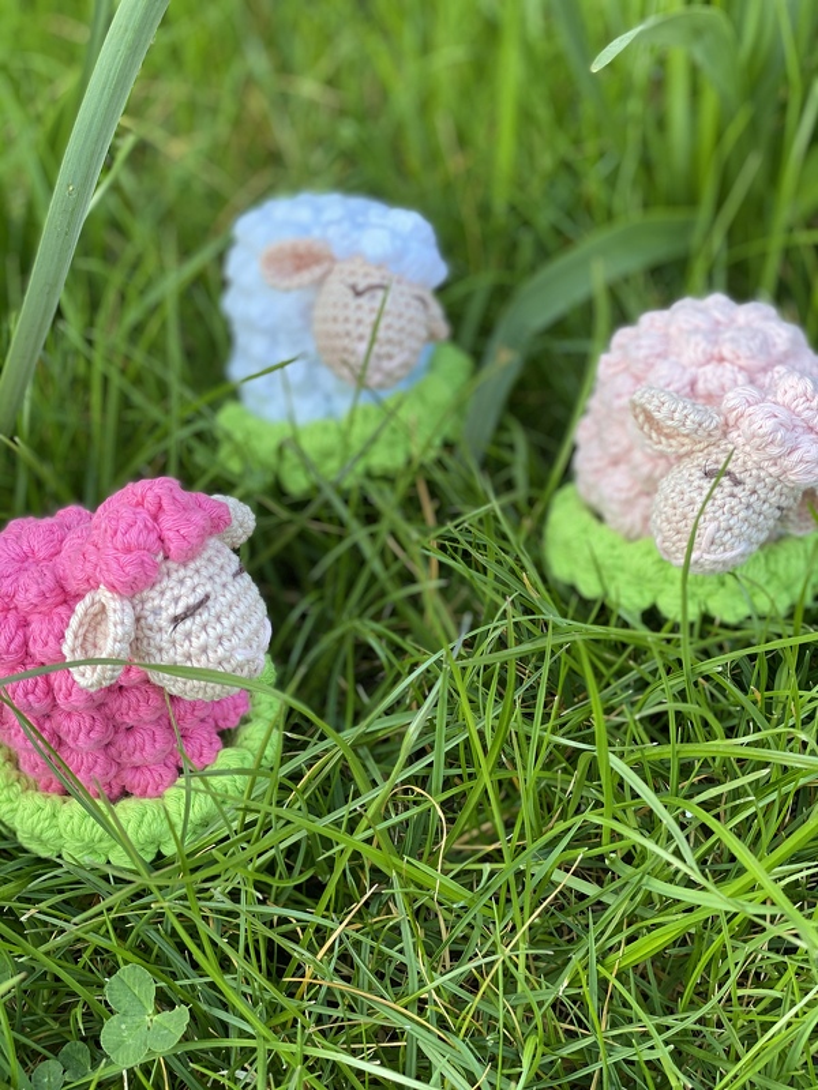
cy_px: 545
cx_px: 409
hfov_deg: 28.0
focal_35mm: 52
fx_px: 1638
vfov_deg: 36.8
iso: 32
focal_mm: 6
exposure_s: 1/122
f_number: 2
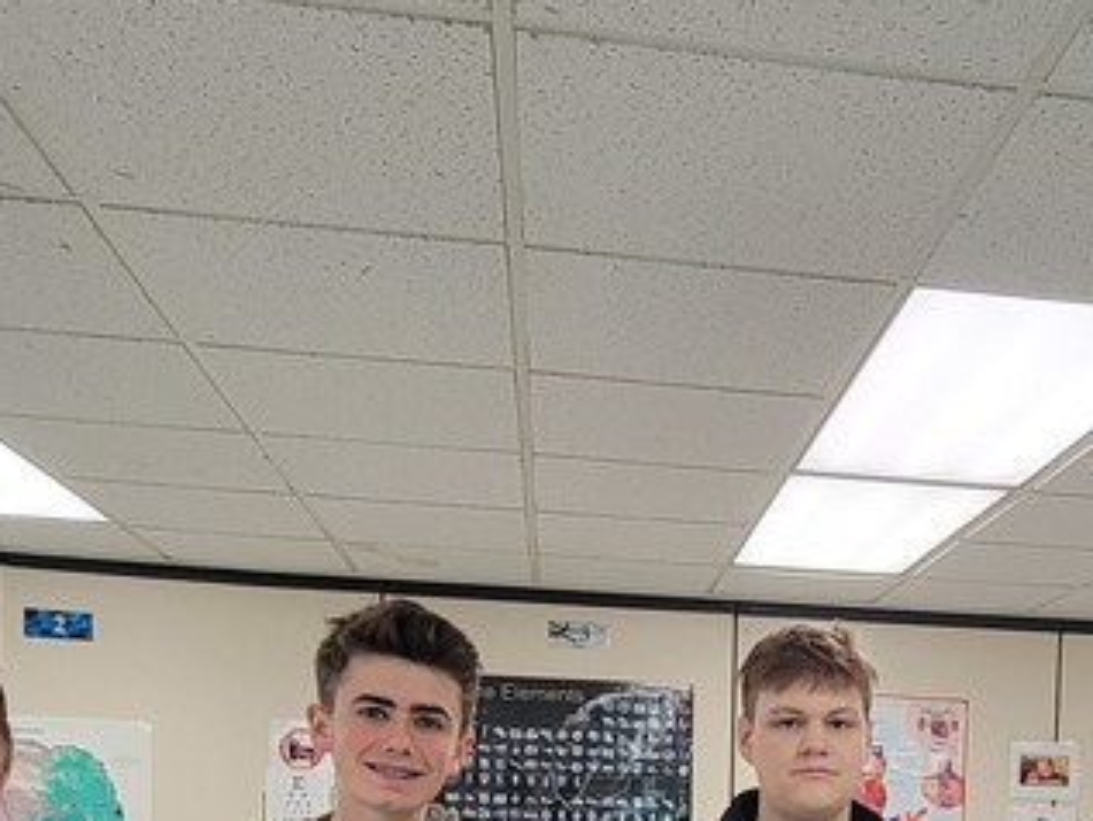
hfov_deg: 43.3
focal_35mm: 42
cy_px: 980
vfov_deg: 29.6
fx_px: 1327
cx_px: 821
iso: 125
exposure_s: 1/60
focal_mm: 2.2
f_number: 2.2
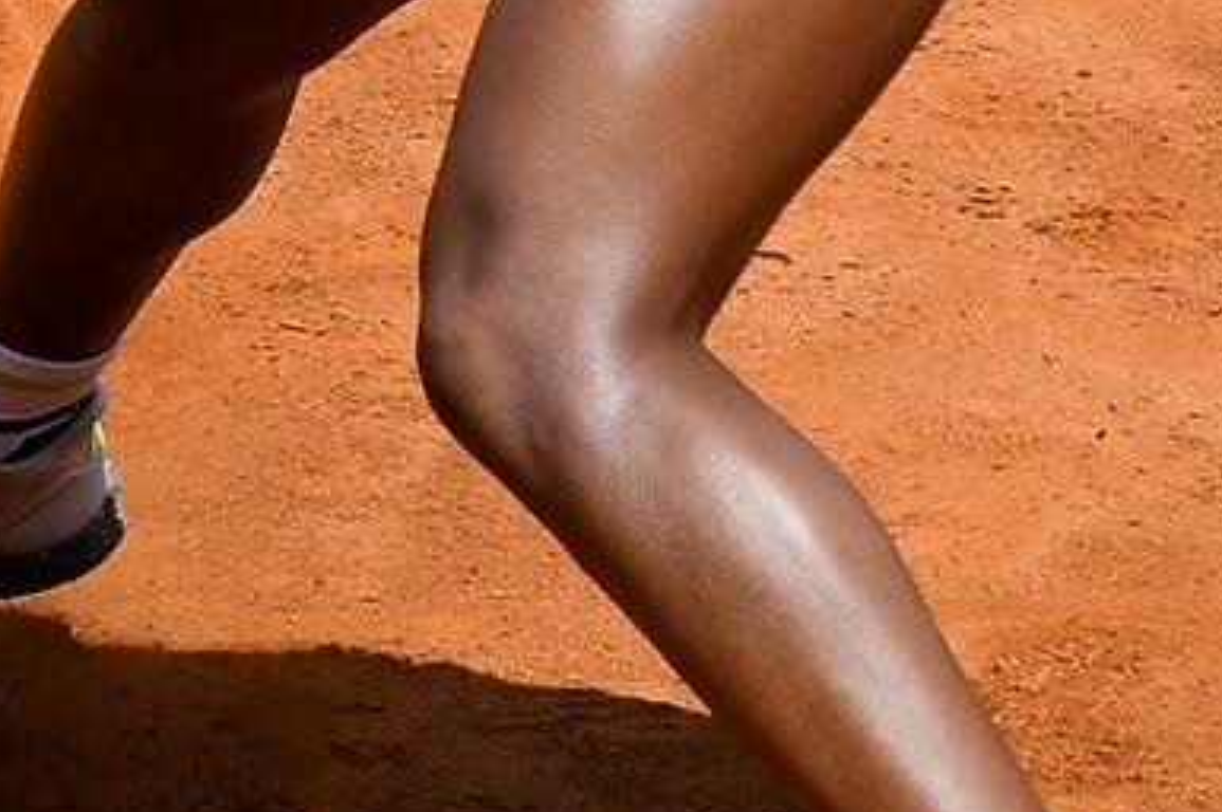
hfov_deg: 2.6
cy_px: -515
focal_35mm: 805
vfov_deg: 1.7
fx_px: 27301
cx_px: -1397
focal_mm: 86
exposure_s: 1/1000
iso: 100
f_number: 4
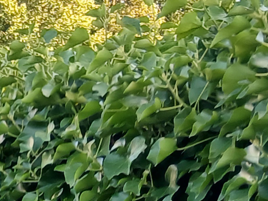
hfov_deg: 10.4
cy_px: 560
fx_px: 1378
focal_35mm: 178
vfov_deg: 7.5
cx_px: -226
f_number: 1.8
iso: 25
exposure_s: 1/60
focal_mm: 3.98
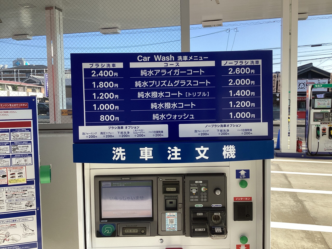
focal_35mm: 31
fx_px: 297
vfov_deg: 45.4
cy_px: 124
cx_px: 166
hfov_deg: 58.4
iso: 25
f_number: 2.4
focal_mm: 3.3
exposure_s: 1/612
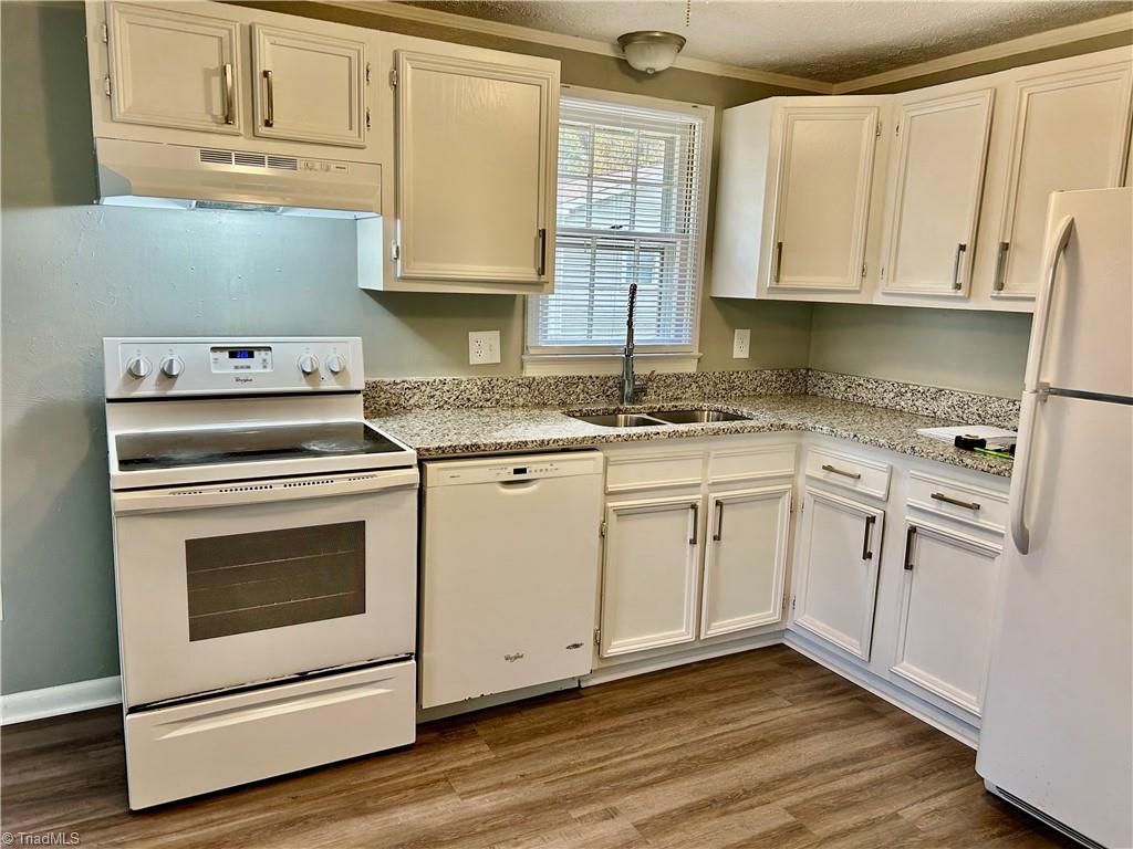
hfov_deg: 67.3
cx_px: 566
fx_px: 851
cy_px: 424
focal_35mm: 26
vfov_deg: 53.1
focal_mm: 5.7
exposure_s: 1/120
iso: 100
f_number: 1.5
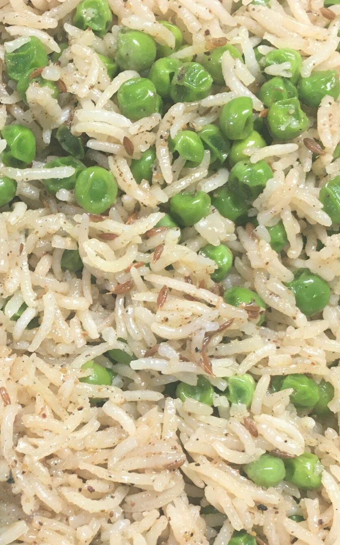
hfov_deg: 21.6
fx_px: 875
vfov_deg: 34.2
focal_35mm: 59
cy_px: 362
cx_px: 42
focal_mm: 4.15
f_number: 2.2
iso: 100
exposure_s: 1/33
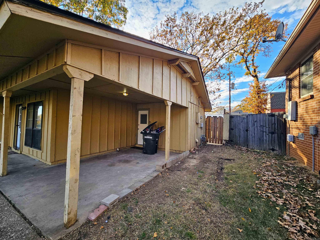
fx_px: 120
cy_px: 120
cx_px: 160
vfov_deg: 89.9
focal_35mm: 13
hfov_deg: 106.2
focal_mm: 2.2
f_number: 2.2
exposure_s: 1/299
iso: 50
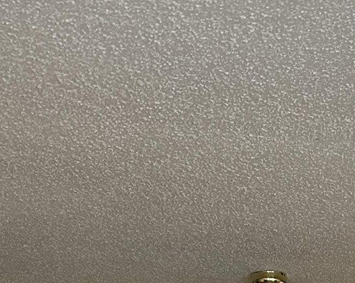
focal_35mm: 111
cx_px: 458
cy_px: 668
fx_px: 1166
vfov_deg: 11.6
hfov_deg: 16.4
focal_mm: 5.7
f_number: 1.5
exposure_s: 1/60
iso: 200
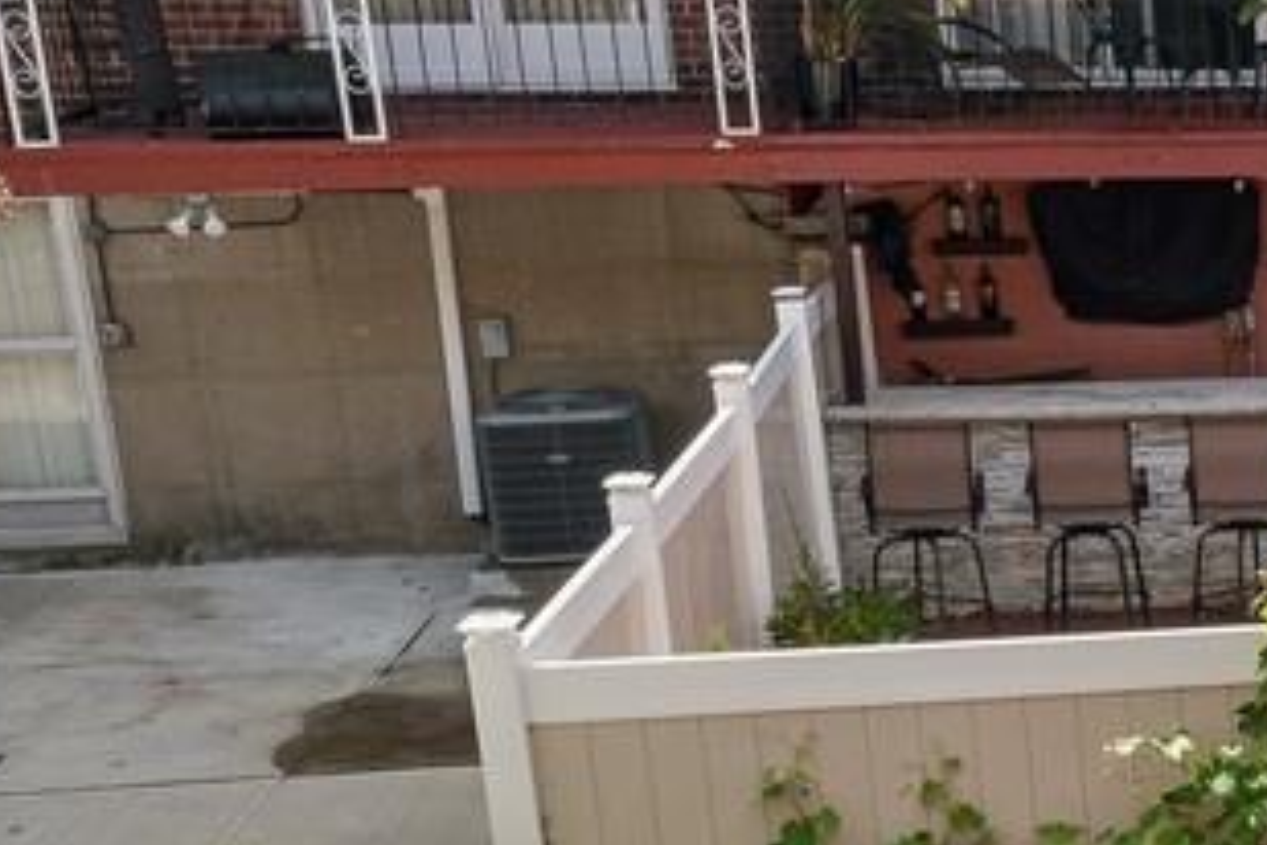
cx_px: 2042
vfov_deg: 15.2
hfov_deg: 19.4
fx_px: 3097
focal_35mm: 88
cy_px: 866
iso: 640
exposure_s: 1/250
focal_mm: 17
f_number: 14
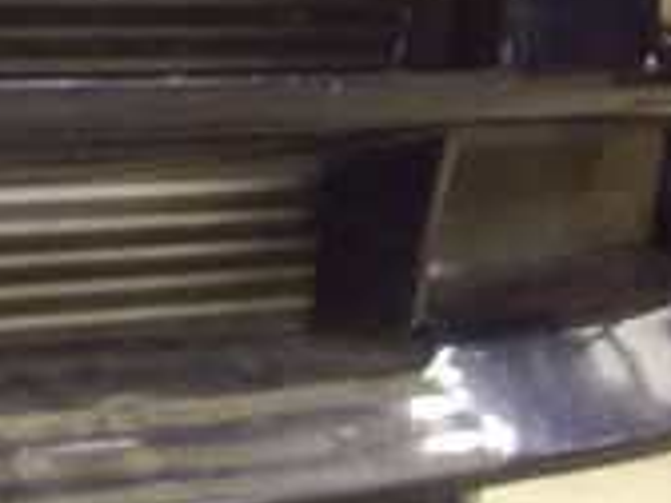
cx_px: -387
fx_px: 2811
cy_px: 96
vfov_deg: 10.2
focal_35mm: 145
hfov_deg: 12.8
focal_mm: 7.9
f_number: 2.8
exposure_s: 1/15
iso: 400
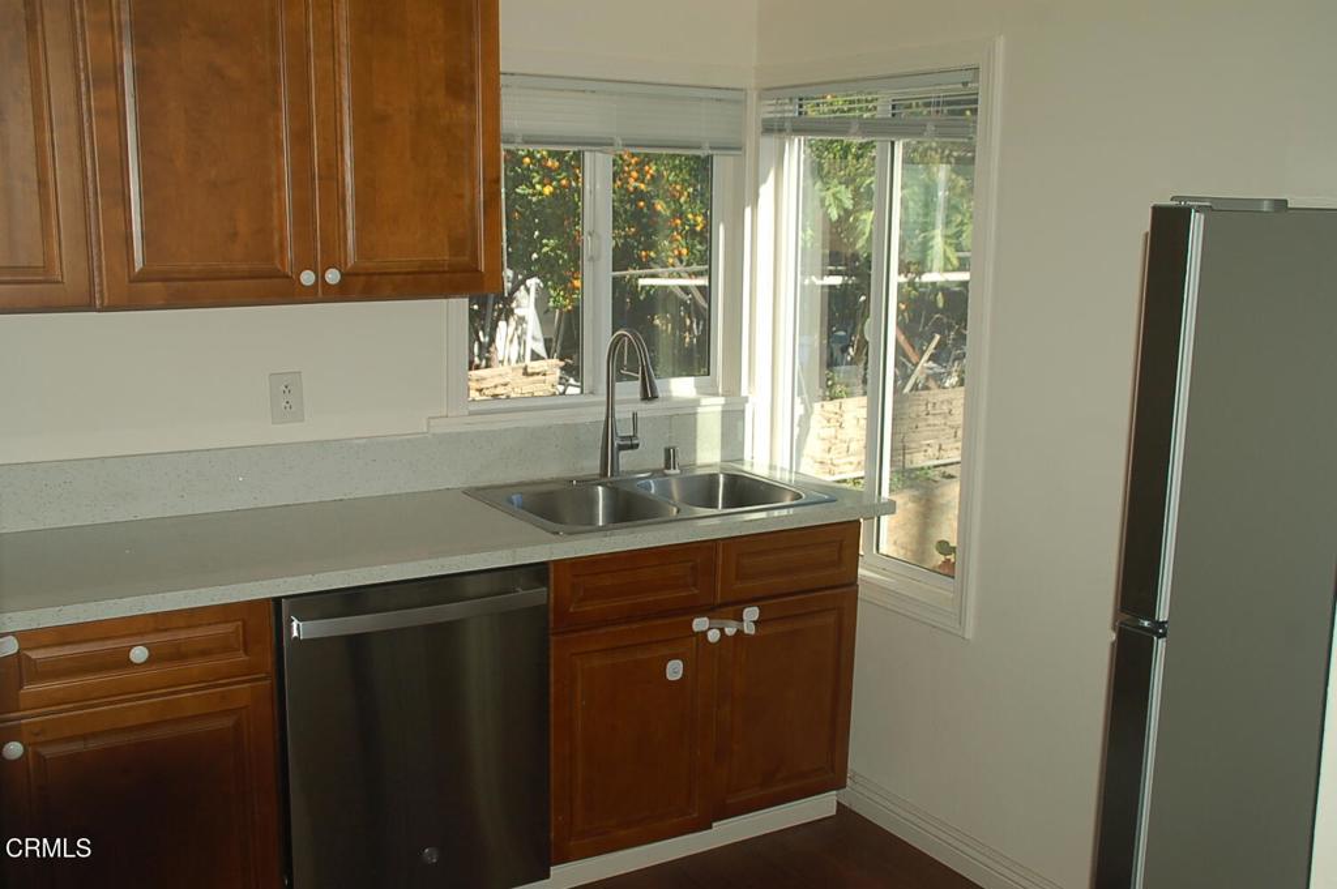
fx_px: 1392
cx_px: 668
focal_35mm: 38
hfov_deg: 51.3
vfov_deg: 35.4
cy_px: 444
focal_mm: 25
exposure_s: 1/500
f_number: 5.6
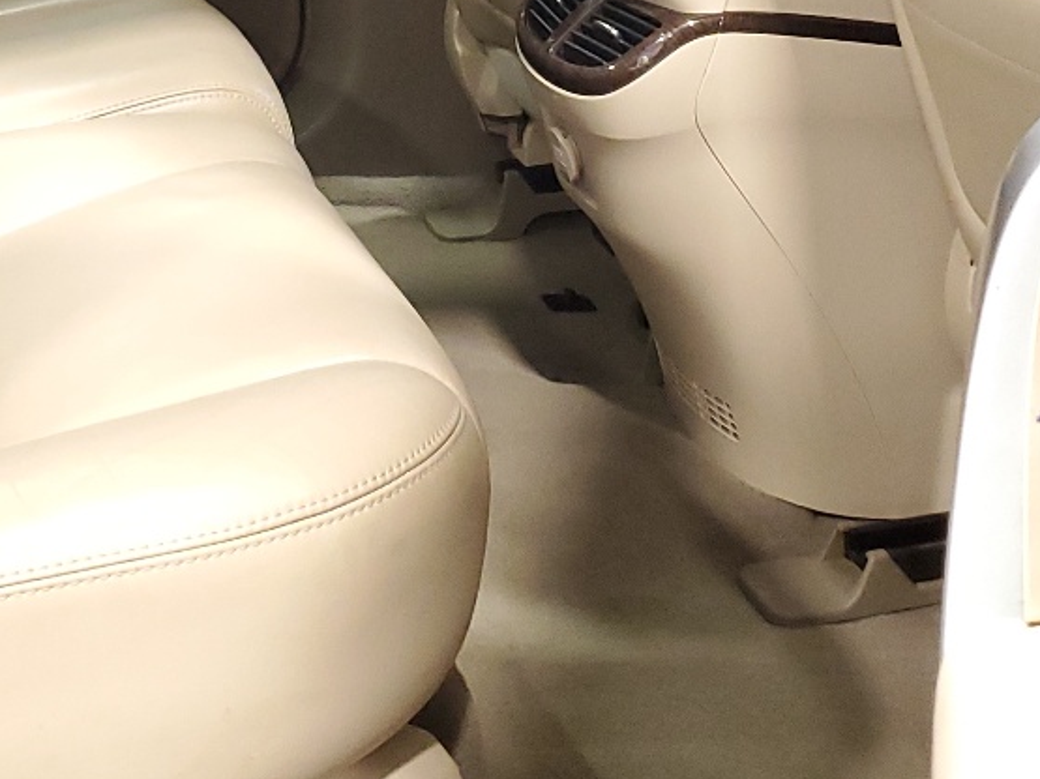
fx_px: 2253
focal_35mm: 75
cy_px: -189
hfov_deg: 25.9
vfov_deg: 18.5
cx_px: 358
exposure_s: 1/24
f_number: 1.5
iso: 305
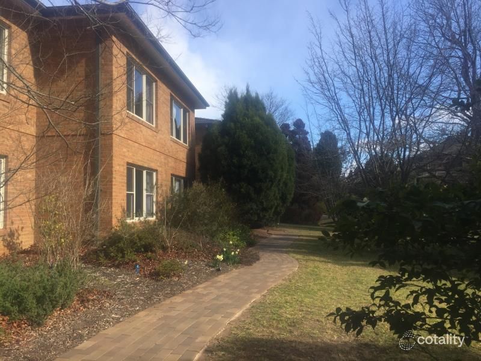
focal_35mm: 29
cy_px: 180
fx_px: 403
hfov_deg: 61.7
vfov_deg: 48.2
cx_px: 240
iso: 32
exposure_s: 1/1276
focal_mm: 4.15
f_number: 2.2
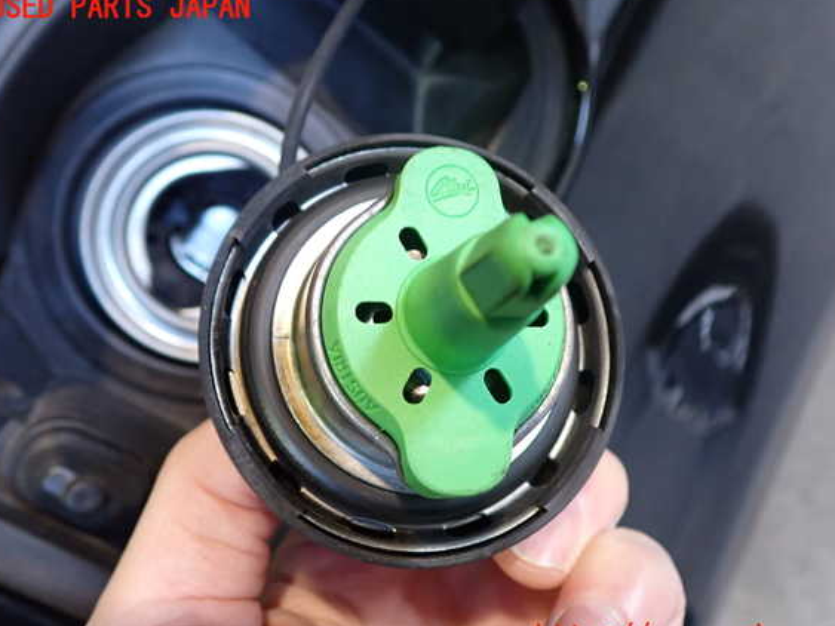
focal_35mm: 32
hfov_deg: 56.8
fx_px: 772
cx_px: 426
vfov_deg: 44.1
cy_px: 323
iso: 250
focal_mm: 5.4
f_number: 2.3
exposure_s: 1/30
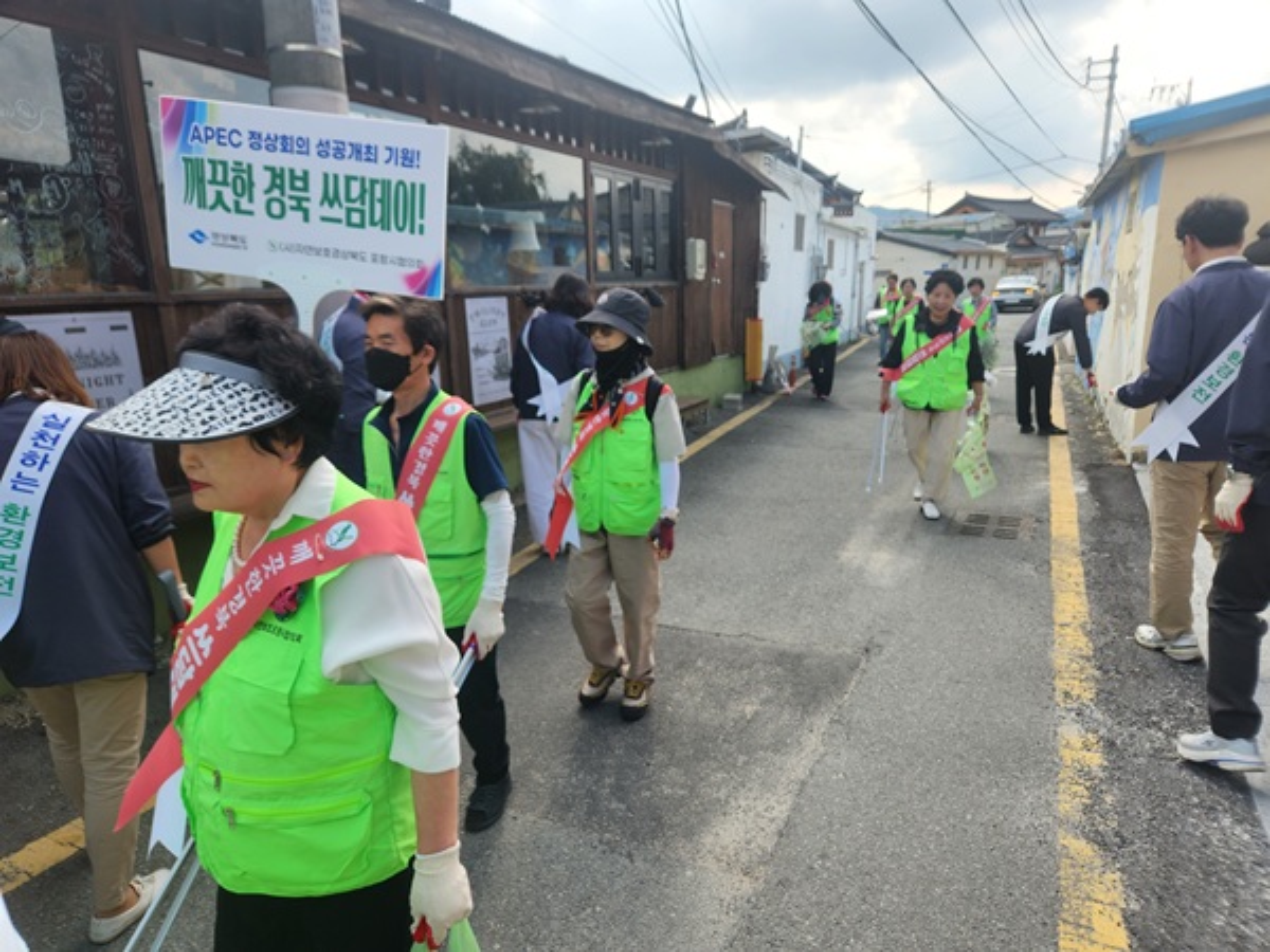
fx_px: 844
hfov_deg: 73.9
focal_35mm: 23
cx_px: 635
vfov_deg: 58.9
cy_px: 476
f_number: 1.8
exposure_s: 1/619
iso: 20
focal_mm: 5.4
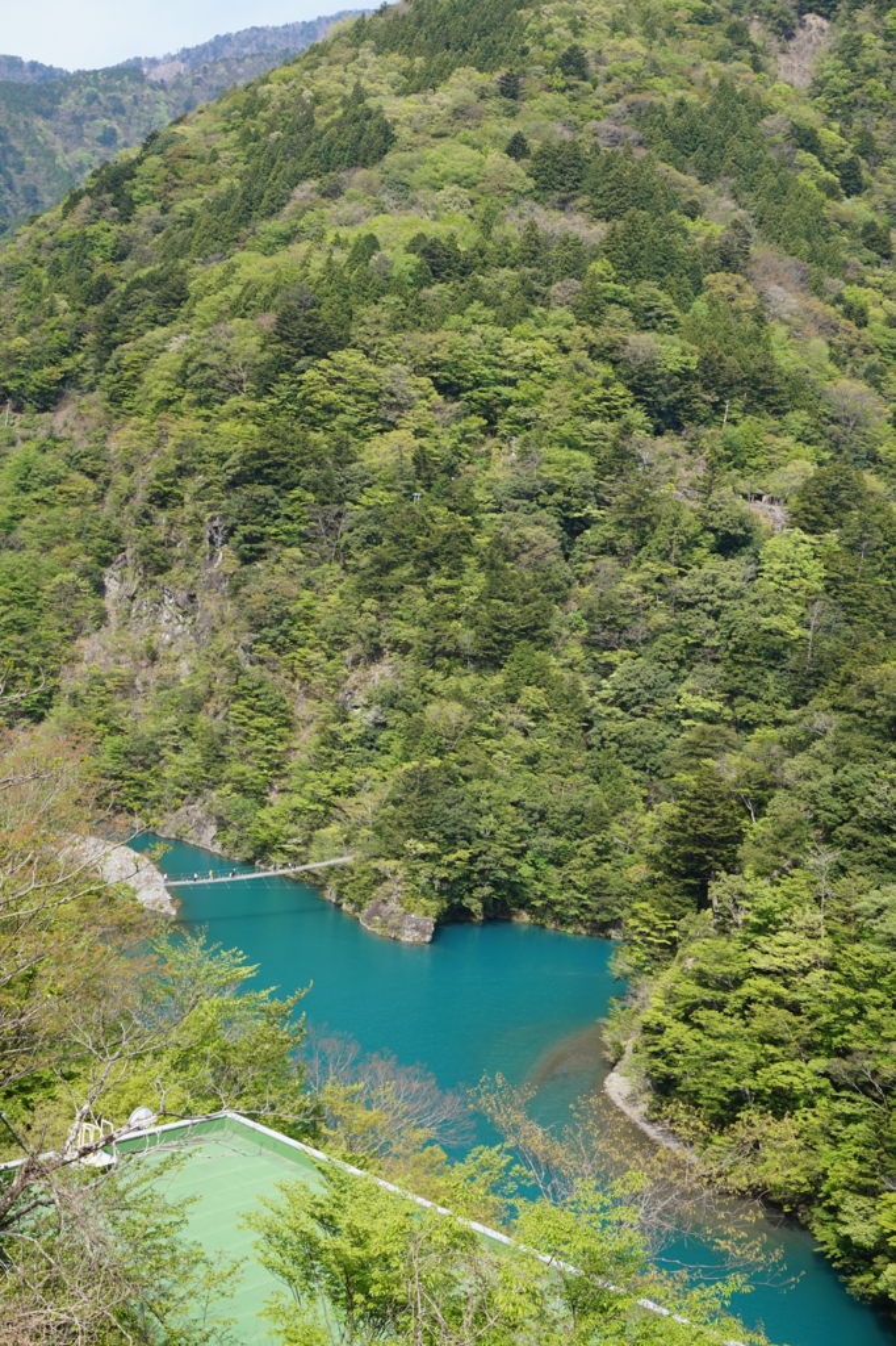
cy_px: 673
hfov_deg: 30.8
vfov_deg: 45.0
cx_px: 448
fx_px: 1625
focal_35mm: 44
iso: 100
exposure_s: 1/80
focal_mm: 29
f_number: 10
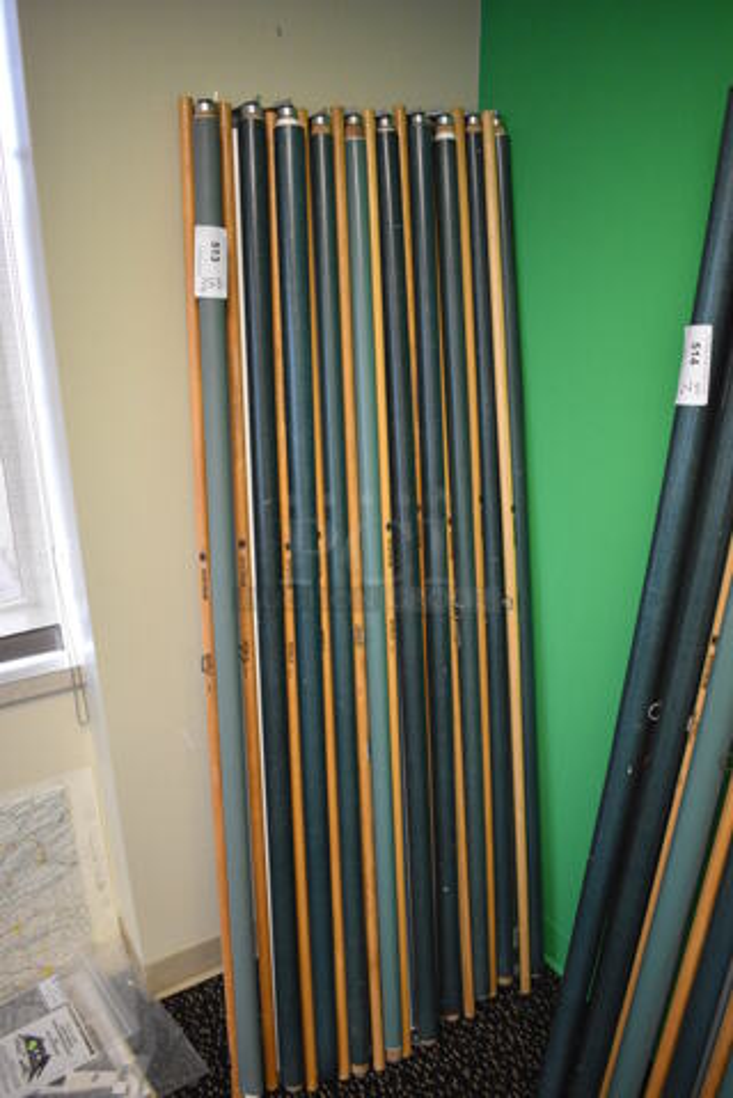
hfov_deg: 48.0
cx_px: 366
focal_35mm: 27
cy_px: 549
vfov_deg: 67.4
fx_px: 823
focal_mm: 18
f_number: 3.5
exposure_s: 1/125
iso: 3200
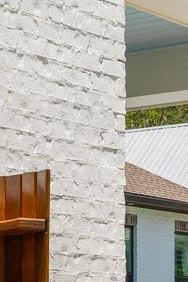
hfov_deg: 8.4
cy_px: 377
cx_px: 82
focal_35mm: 163
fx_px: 1274
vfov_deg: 12.2
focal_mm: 20.9
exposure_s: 1/800
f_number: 8
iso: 400
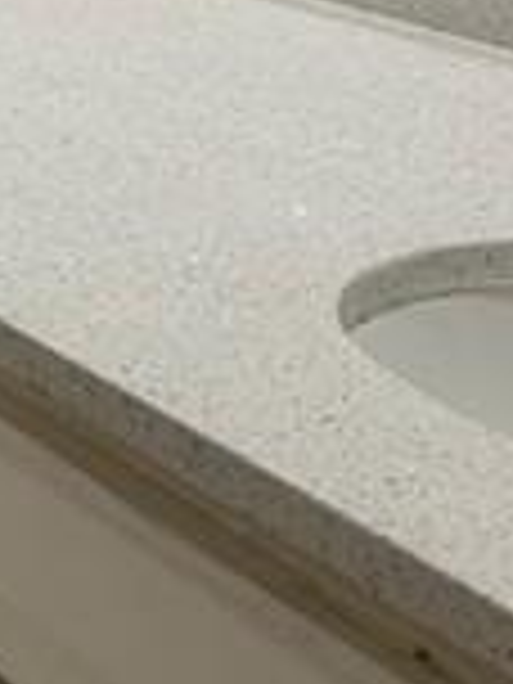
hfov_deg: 10.1
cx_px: -630
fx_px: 2589
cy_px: -144
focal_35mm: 131
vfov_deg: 14.6
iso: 64
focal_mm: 5.7
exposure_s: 1/120
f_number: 1.5
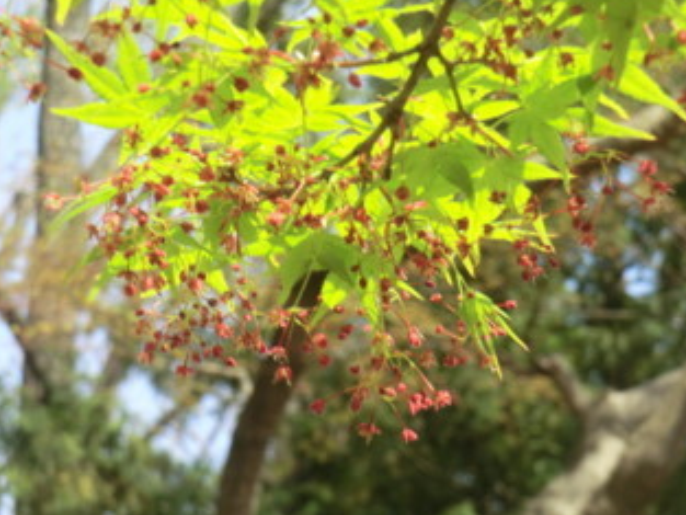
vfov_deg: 11.6
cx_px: 311
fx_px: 2538
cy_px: 180
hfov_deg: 15.4
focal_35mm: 128
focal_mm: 16
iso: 80
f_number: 4.8
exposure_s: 1/160
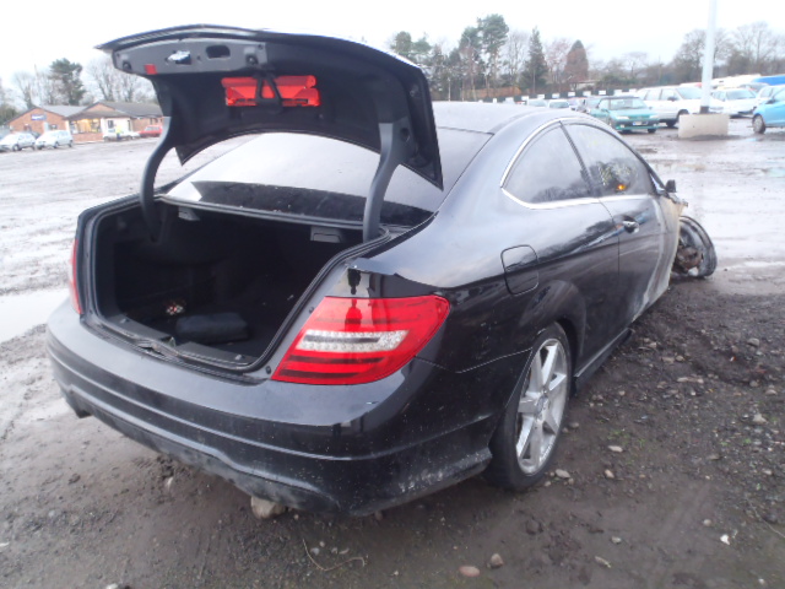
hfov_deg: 63.4
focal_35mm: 28
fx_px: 635
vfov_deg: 49.7
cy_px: 294
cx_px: 392
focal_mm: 5
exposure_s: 1/25
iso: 200
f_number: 3.5
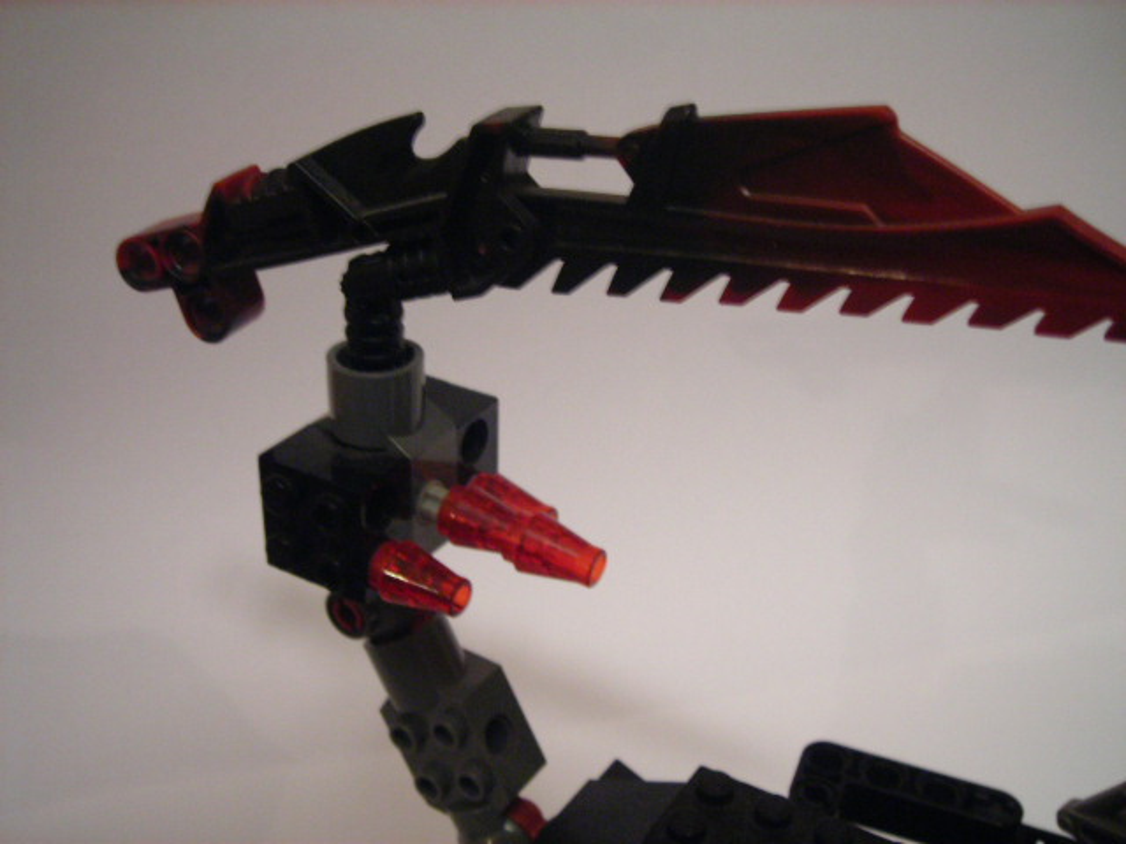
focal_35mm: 41
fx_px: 1334
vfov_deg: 35.1
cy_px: 422
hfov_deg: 45.8
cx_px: 563
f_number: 3.3
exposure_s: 1/3.7
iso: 200
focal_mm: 6.8
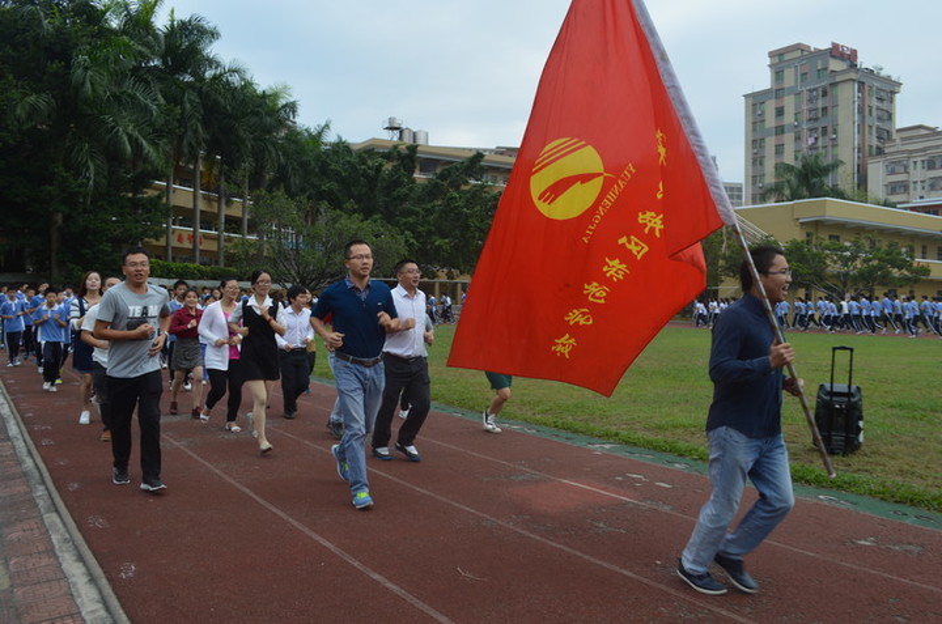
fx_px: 705
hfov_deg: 67.5
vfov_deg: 47.7
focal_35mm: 27
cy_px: 312
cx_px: 471
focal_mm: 18
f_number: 5.6
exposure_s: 1/125
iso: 180
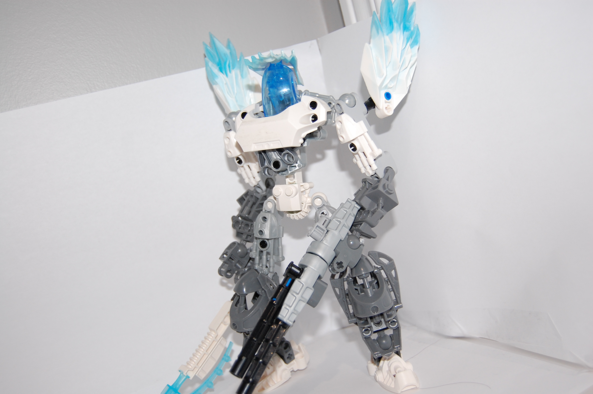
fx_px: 642
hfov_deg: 49.6
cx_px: 296
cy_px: 197
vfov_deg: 34.1
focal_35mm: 39
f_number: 4
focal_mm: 26
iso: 400
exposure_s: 1/60
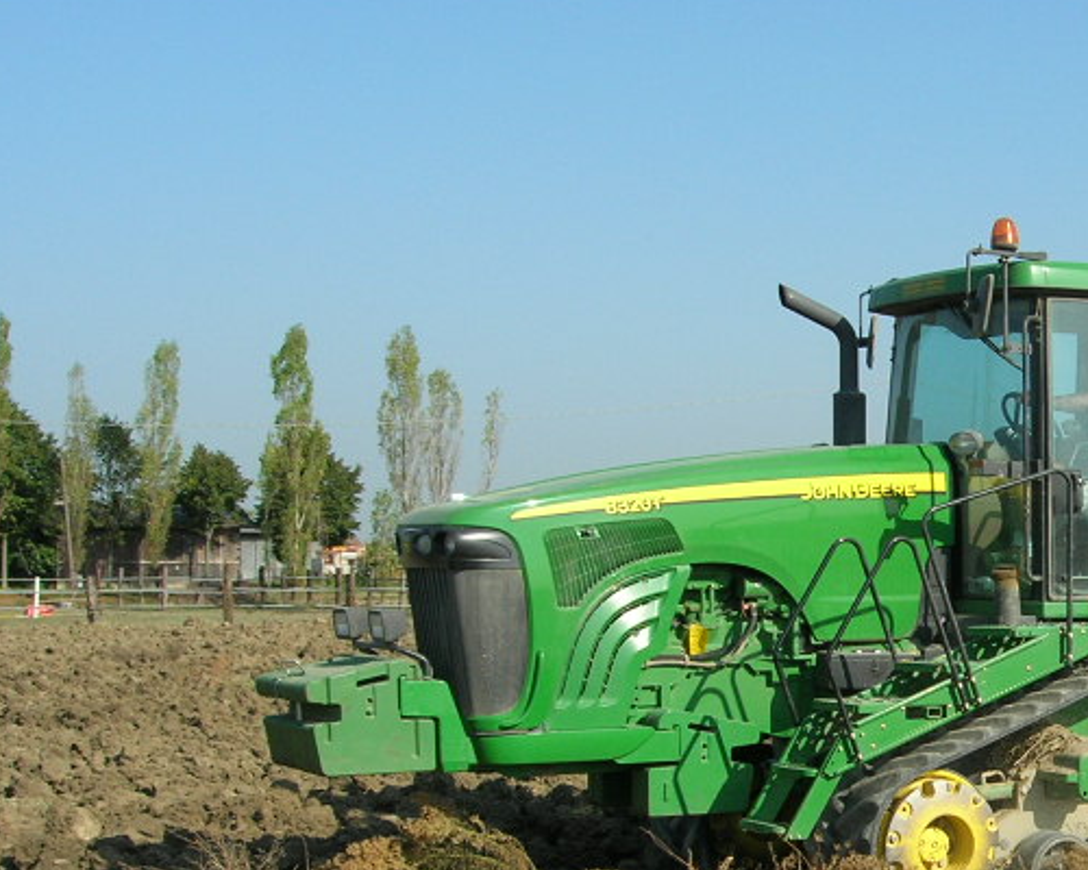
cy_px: 663
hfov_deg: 24.0
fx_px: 2447
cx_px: 1090
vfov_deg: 20.0
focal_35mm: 76
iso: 64
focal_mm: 7.8
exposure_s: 1/520
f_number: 4.8
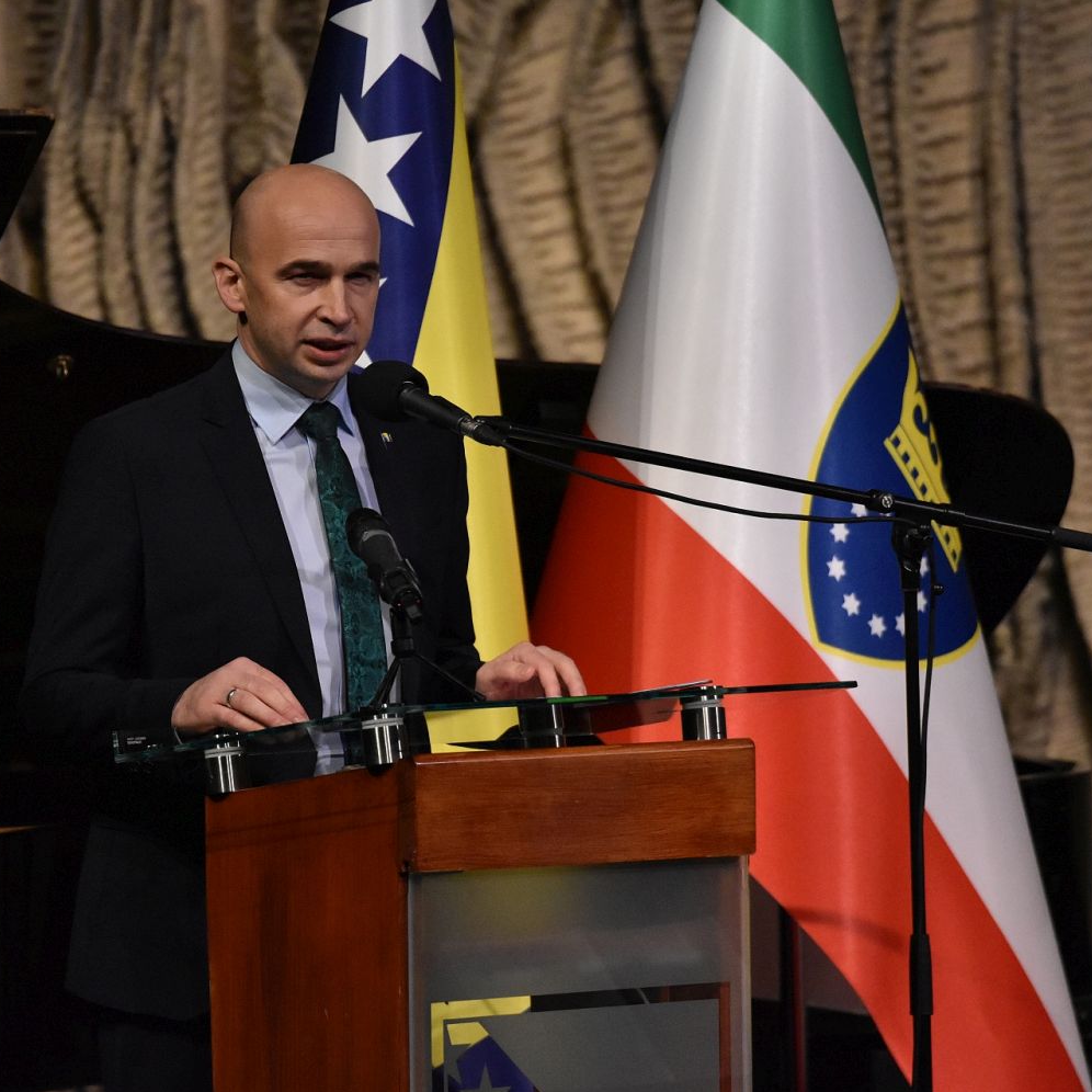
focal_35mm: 384
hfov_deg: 4.6
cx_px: 508
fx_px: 13705
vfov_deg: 4.6
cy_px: 546
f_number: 2.8
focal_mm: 200
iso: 3200
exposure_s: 1/2000
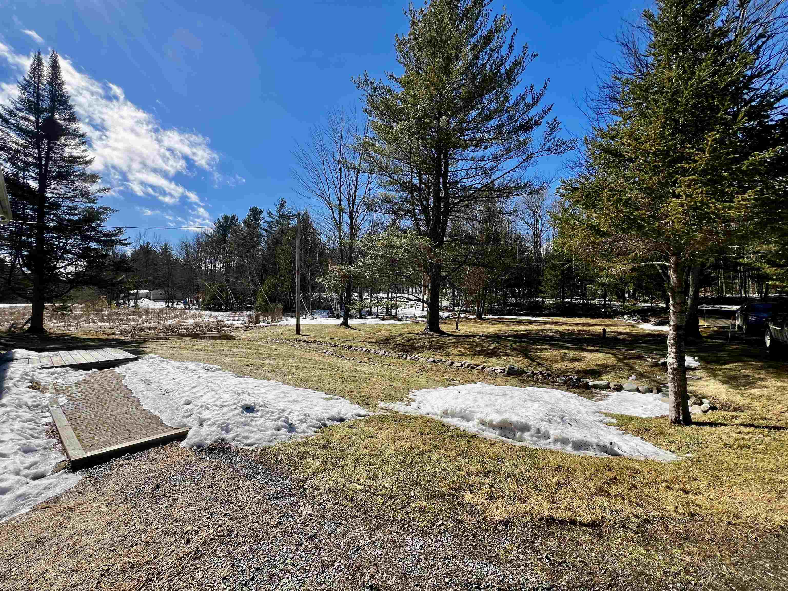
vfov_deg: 89.9
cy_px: 296
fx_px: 296
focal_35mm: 13
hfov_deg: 106.2
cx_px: 394
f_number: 1.8
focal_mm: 1.57
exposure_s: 1/1085
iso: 32
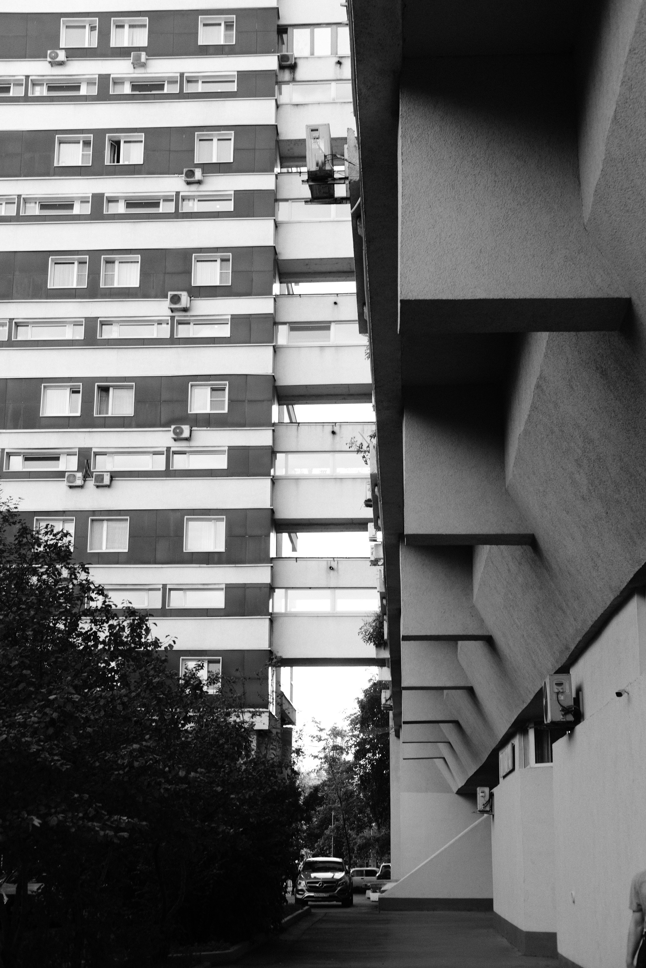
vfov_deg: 37.5
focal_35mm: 53
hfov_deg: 25.5
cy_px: 484
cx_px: 323
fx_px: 1426
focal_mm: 35
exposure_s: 1/30
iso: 125
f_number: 5.6
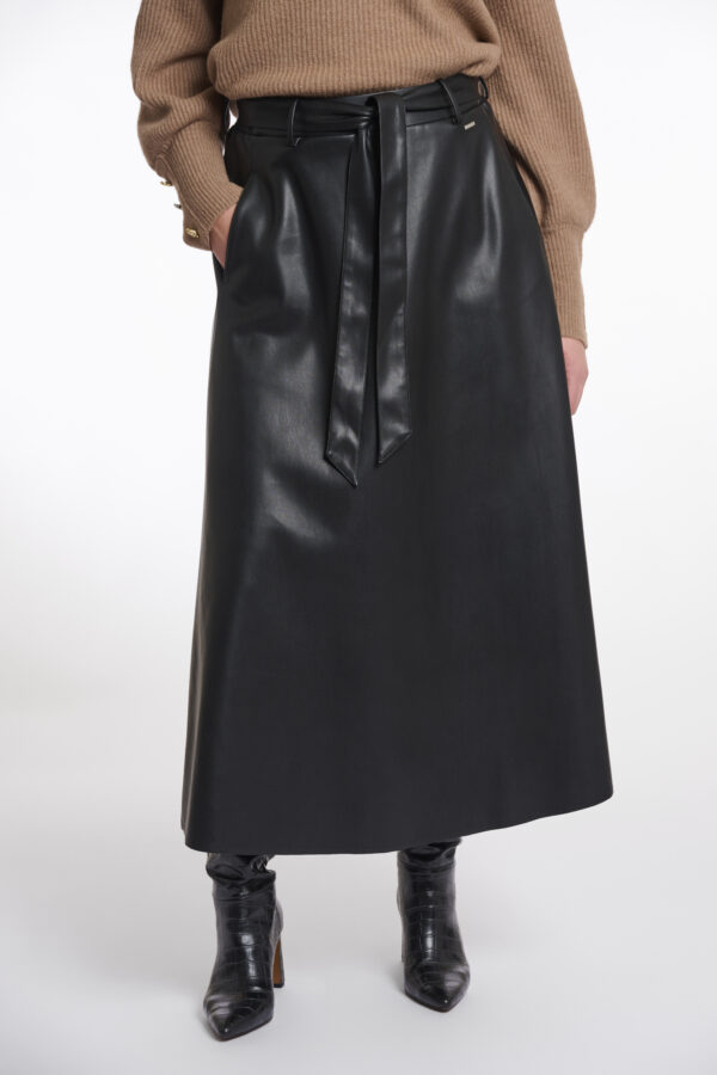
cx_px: 358
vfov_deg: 23.1
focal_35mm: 88
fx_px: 2629
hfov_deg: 15.5
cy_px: 538
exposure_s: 1/160
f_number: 8
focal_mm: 88
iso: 125
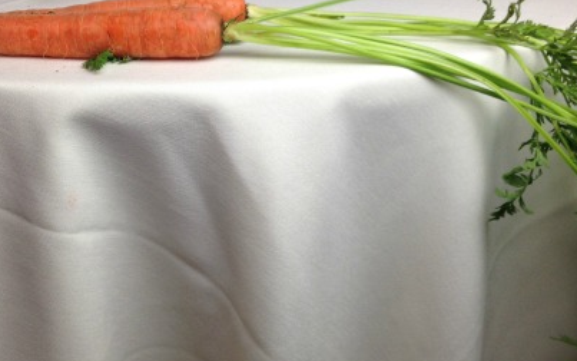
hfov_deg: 38.2
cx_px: 266
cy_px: 142
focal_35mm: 53
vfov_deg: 24.4
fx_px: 834
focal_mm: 4.28
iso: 64
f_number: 2.4
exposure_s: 1/60
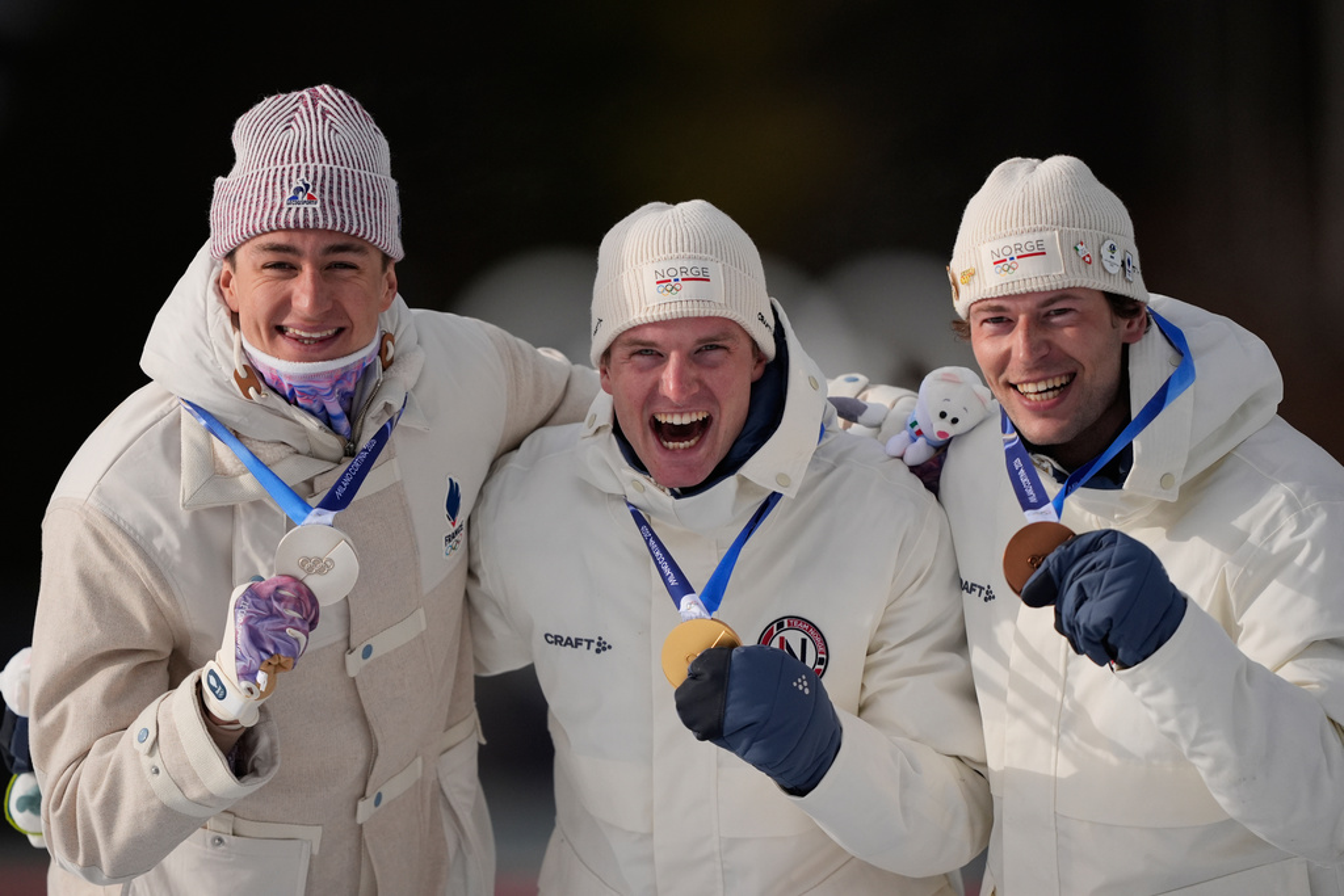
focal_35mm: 400
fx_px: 14934
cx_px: 672
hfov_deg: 5.2
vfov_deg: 3.4
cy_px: 448
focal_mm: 400
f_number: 2.8
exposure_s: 1/25600
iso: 1000
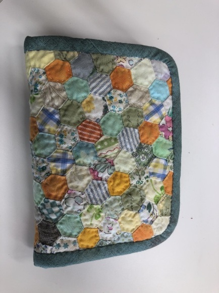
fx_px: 237
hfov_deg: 49.7
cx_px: 110
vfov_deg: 63.5
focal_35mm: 28
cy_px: 146
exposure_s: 1/100
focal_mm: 4
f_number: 1.8
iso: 40
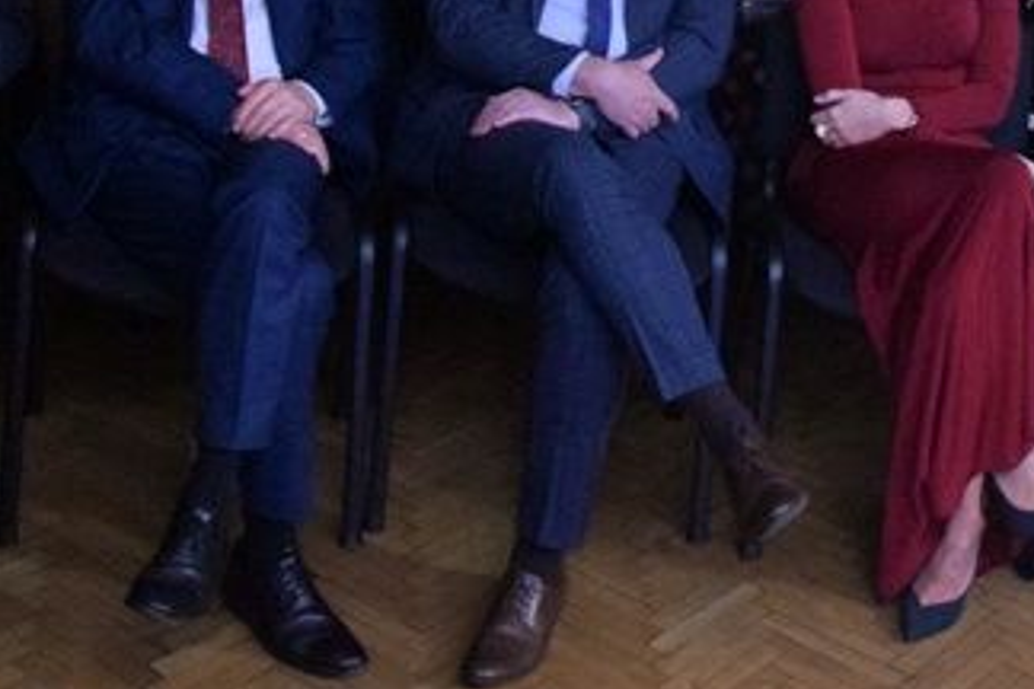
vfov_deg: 16.9
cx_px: 871
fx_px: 2154
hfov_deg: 26.3
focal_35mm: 75
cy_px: -255
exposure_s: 1/100
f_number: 3.5
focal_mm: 18
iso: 7200
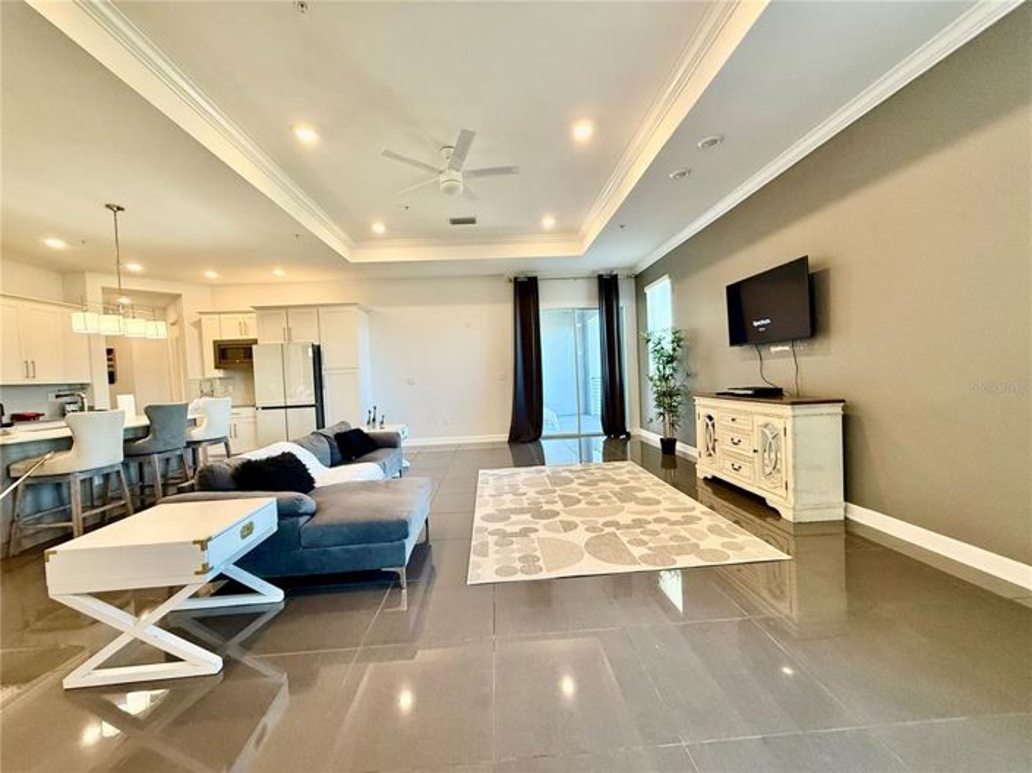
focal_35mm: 14
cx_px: 516
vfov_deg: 85.6
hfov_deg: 102.1
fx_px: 417
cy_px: 386
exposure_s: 1/120
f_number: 2.2
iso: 320
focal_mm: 2.22
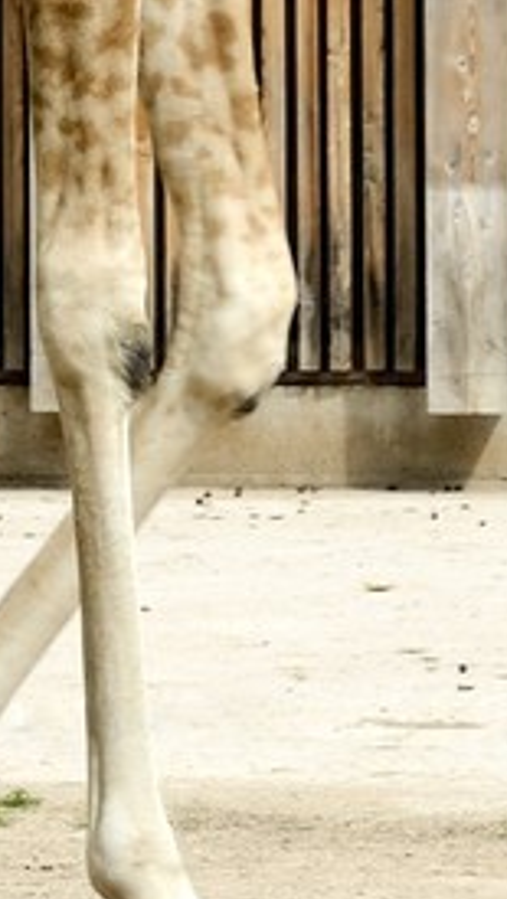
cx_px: -134
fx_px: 11621
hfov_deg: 2.5
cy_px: -1053
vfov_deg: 4.4
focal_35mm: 487
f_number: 13
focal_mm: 80
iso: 200
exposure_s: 1/200
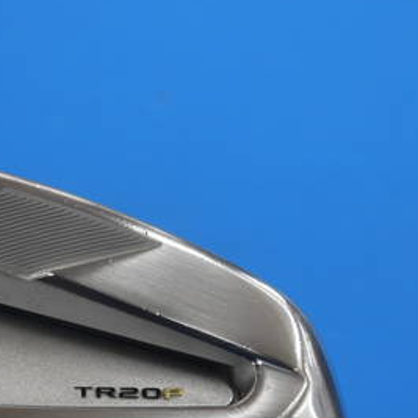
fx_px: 1448
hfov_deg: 16.3
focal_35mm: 106
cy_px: 304
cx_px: 77
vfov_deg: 16.4
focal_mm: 25
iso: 160
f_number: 4.6
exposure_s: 1/80
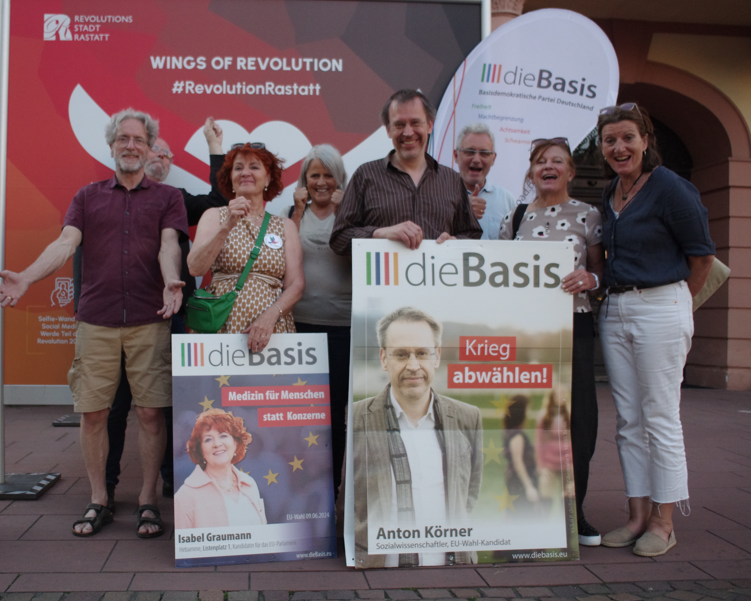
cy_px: 296
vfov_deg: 40.6
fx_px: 813
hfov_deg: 49.3
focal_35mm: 37
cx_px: 306
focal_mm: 21
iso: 1600
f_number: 3.5
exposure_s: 1/2000
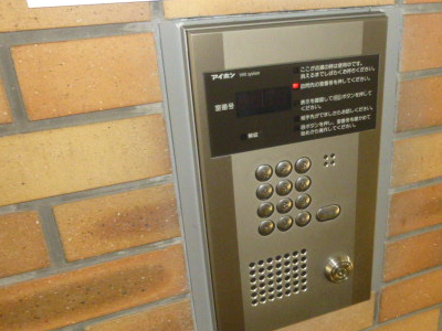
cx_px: 324
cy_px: 189
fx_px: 511
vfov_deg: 35.9
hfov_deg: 45.4
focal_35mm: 40
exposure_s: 1/60
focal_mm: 4.5
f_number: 3.1
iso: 800
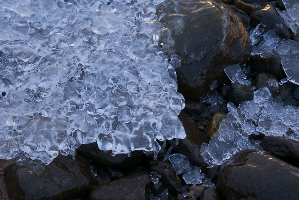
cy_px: 100
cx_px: 150
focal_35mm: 105
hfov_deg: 19.5
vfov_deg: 13.0
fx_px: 872
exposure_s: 1/15
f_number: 10
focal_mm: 70
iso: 100
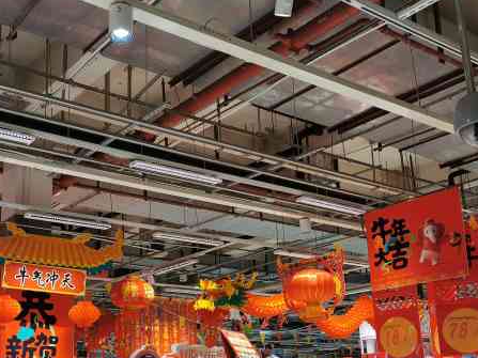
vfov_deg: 30.7
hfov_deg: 40.0
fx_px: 649
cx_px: 160
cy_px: 237
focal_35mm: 47
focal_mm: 5.58
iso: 80
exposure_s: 1/100
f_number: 1.8
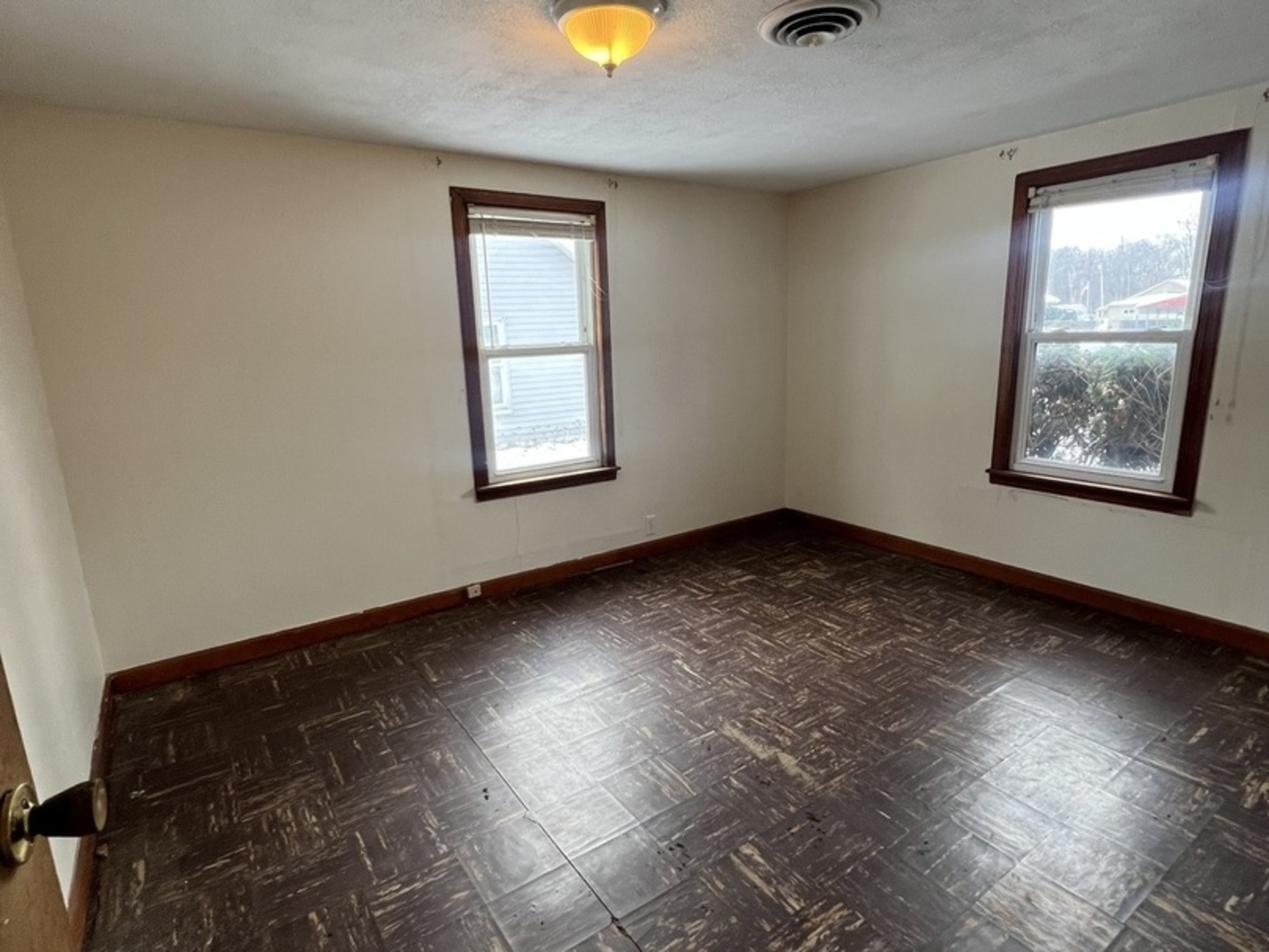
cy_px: 476
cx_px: 634
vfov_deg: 89.9
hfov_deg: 106.2
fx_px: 477
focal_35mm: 13
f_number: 1.8
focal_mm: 1.57
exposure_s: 1/120
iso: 125
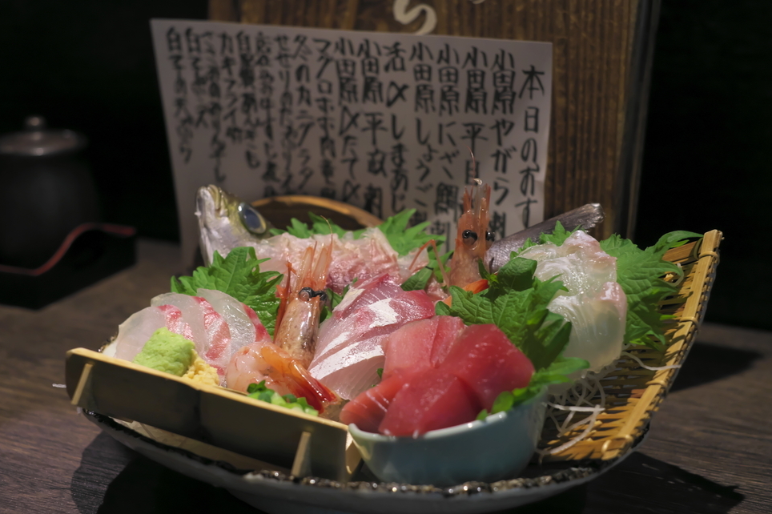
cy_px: 268
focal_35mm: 66
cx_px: 363
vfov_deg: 20.6
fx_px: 1415
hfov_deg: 30.5
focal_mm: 35
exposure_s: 1/34
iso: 640
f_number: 3.6
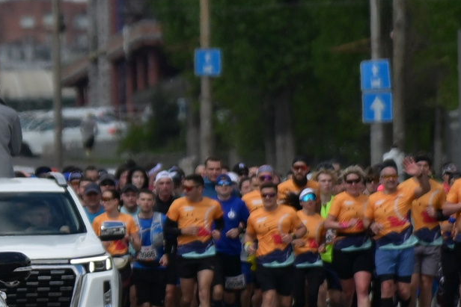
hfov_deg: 2.2
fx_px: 11975
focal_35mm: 935
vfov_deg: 1.5
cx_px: -256
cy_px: 103
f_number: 2.8
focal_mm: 150
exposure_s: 1/2500
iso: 125
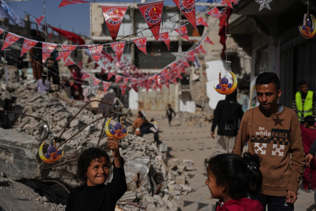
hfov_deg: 46.3
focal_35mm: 42
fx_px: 370
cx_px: 158
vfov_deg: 31.8
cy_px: 106
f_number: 3.2
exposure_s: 1/10000
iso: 100
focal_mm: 42.1
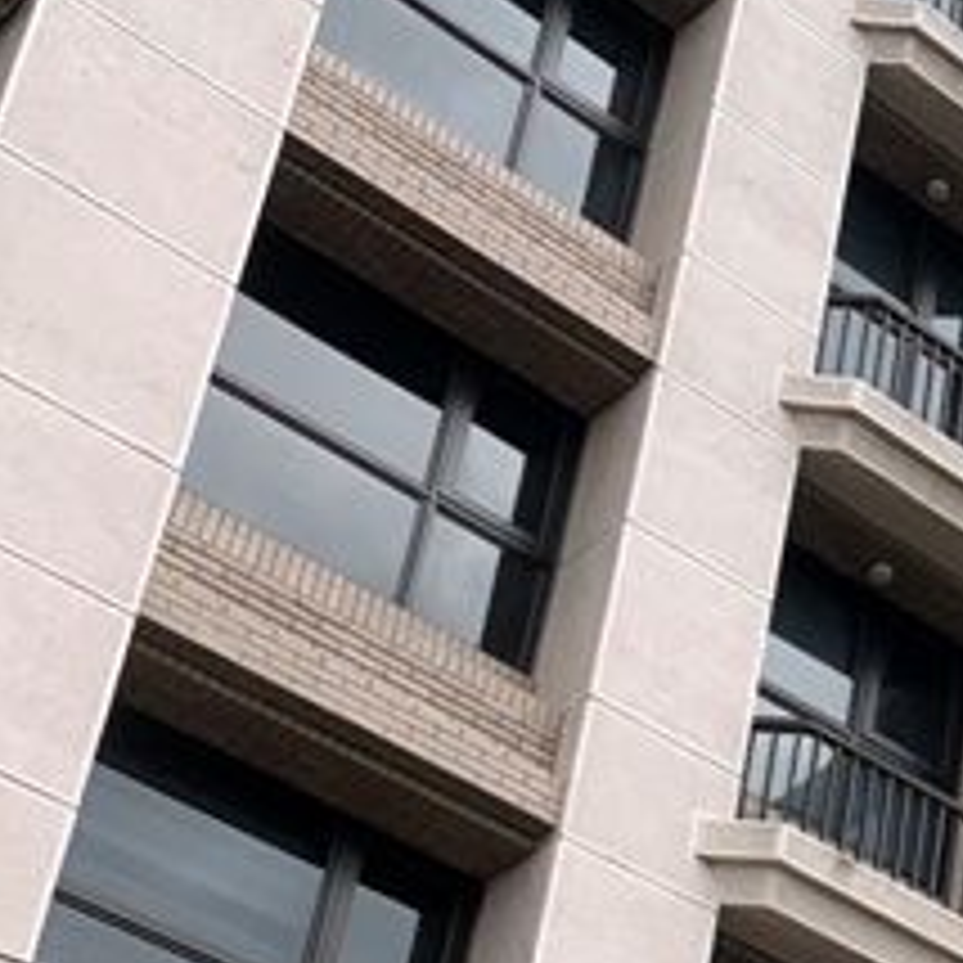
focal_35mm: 103
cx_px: 1791
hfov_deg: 14.6
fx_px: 3242
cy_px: 1048
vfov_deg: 16.4
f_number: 1.8
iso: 25
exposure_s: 1/919
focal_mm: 4.25
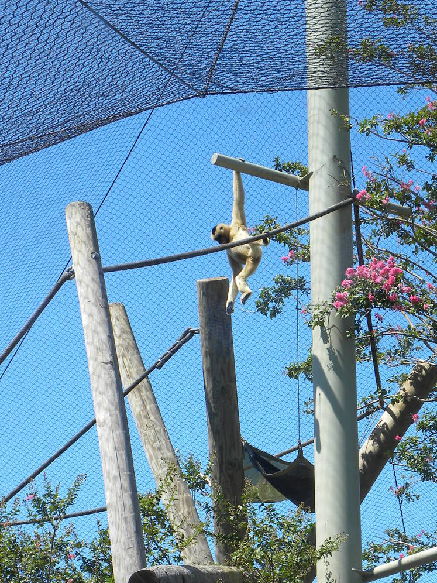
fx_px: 1784
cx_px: 272
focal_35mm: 106
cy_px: 434
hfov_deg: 14.0
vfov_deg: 18.4
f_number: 4.5
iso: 64
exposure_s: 1/154
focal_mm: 11.8
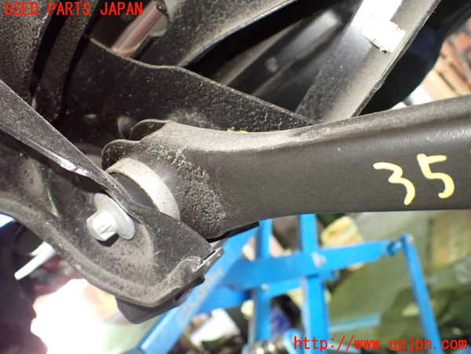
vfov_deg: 46.8
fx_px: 408
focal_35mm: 30
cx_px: 236
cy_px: 177
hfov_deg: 60.0
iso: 1000
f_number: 2.3
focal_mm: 5.4
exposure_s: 1/30
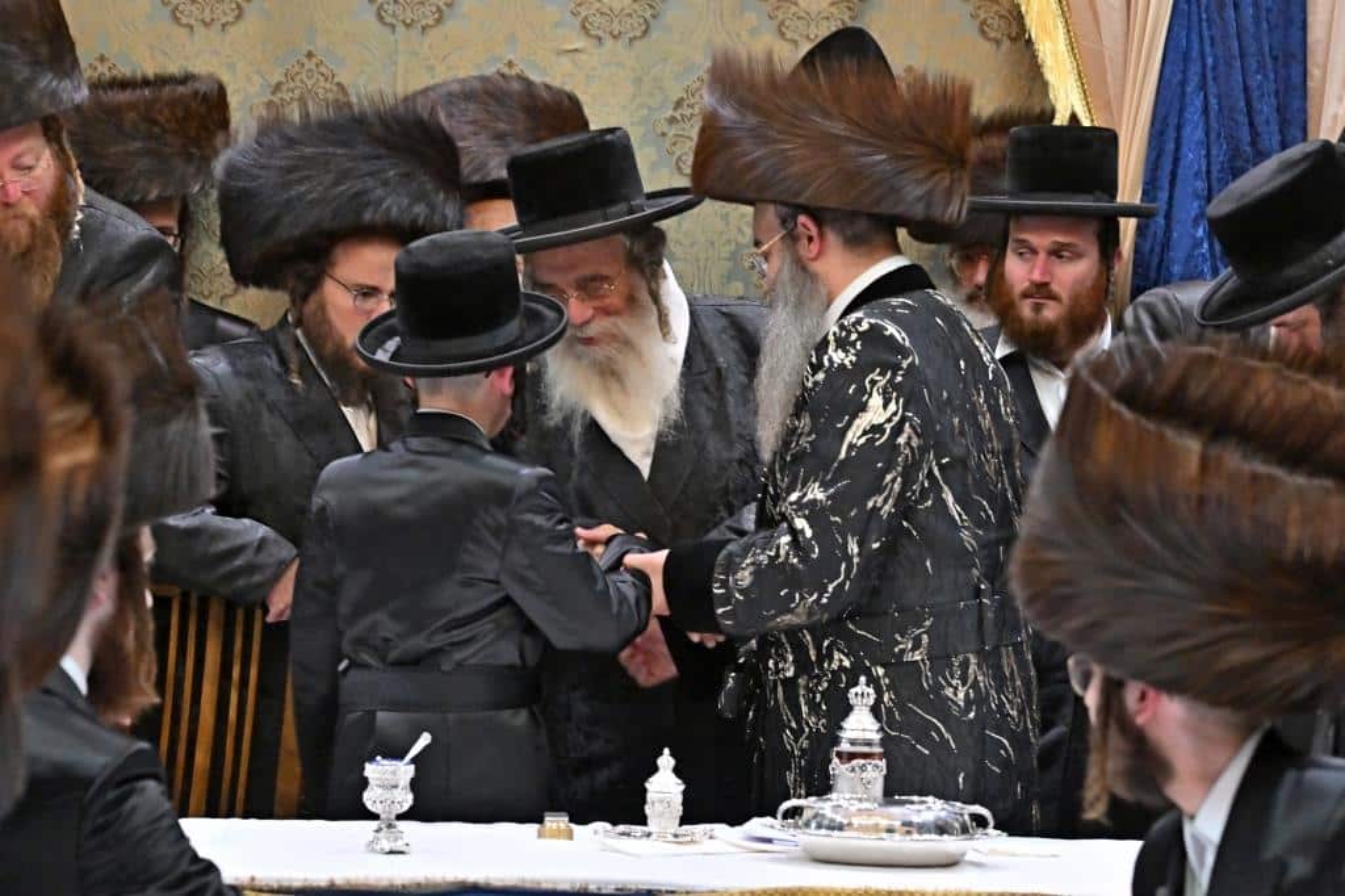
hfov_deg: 16.9
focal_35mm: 121
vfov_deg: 11.3
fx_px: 4519
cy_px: 448
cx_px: 672
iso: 1600
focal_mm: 81
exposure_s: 1/200
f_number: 4
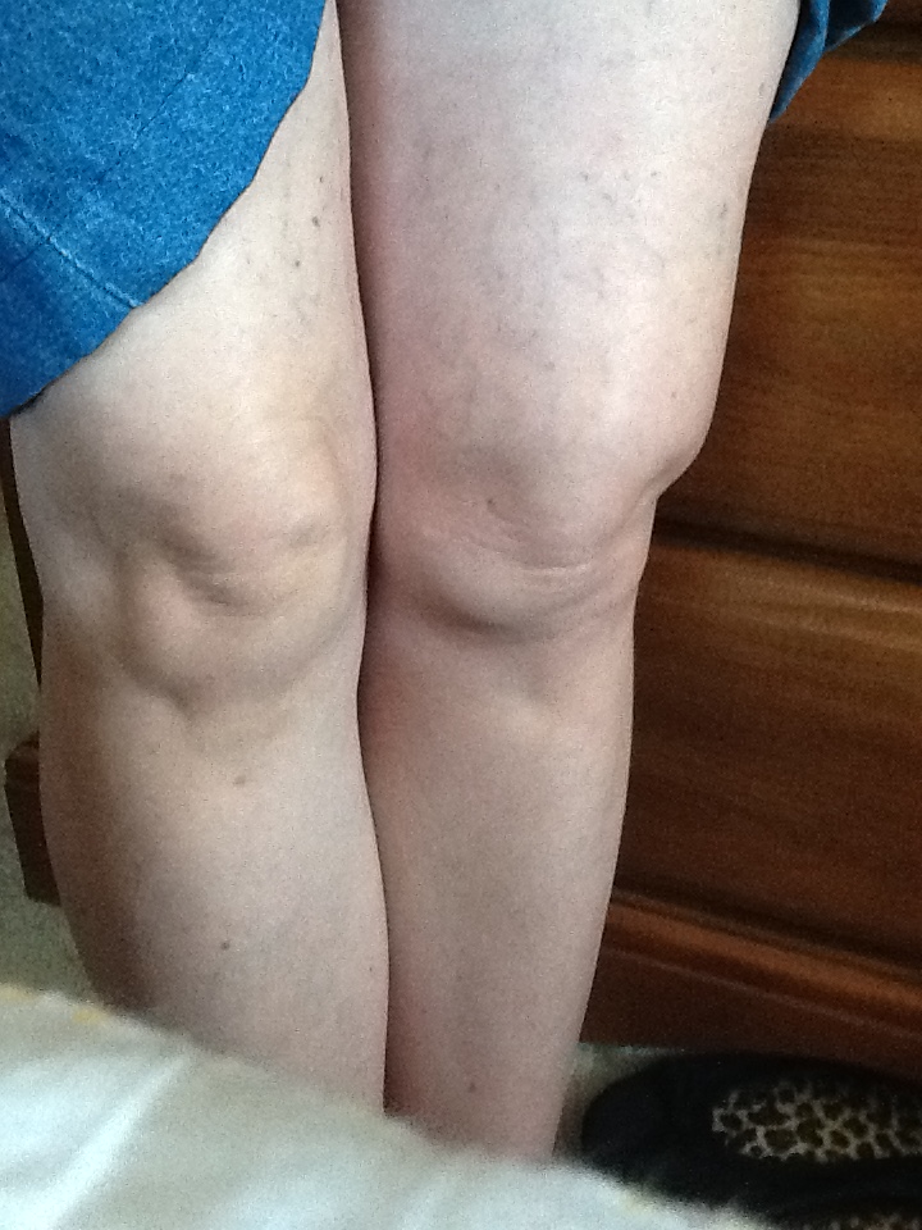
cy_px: 615
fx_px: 1563
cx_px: 461
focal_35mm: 44
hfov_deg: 32.9
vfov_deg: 42.9
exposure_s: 1/20
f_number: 2.4
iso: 320
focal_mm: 2.03
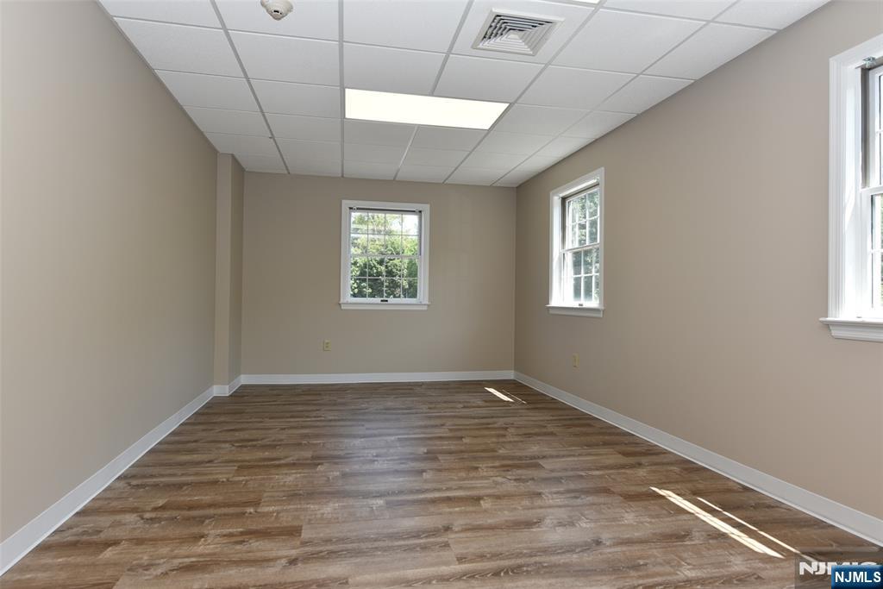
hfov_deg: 84.0
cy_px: 294
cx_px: 442
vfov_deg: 61.9
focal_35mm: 20
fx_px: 491
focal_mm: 20
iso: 220
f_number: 5.6
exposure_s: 1/125
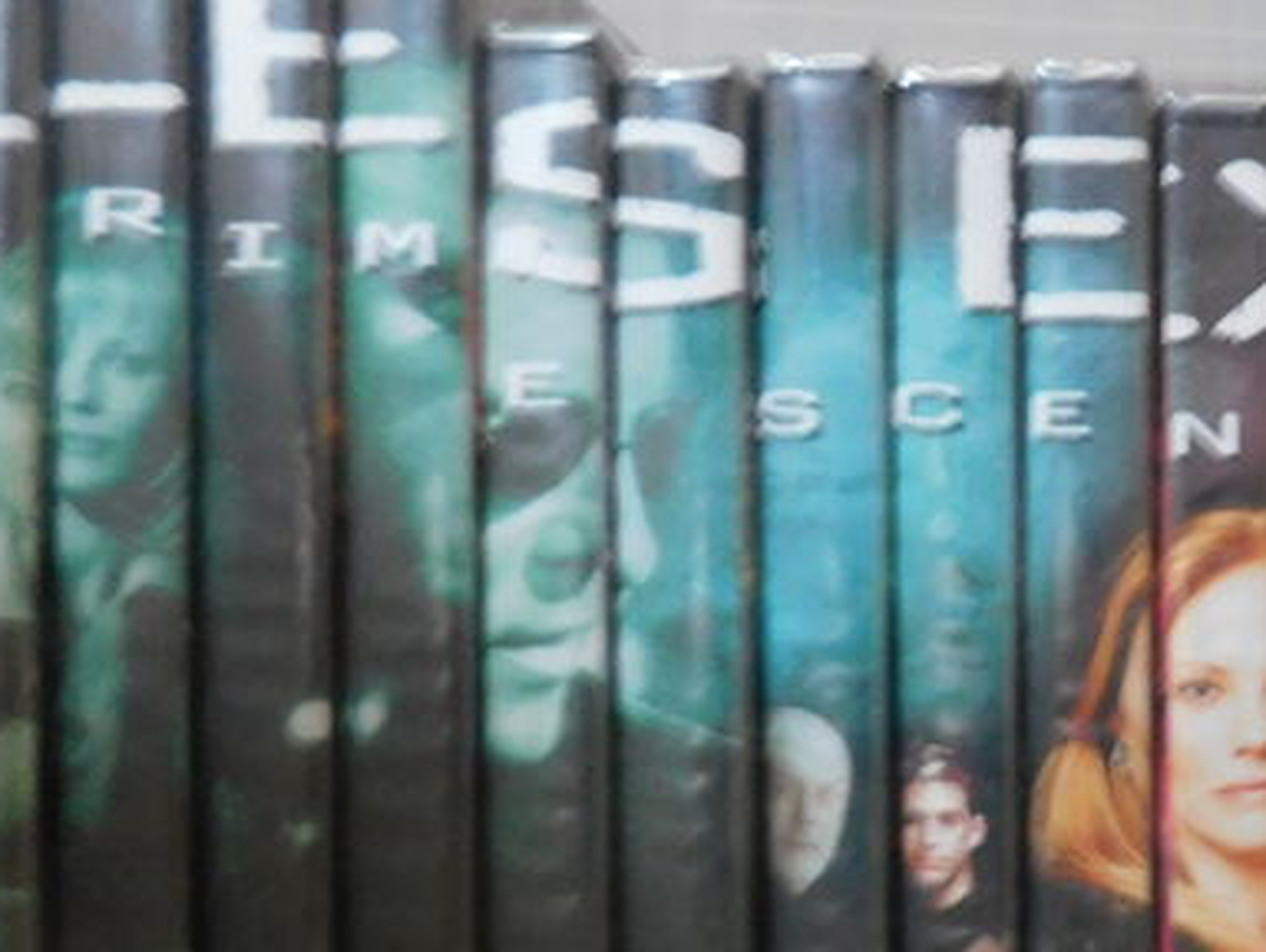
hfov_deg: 28.2
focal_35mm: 60
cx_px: 1504
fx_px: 2196
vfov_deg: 24.2
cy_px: 711
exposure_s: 1/8
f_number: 3
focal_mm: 4
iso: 450
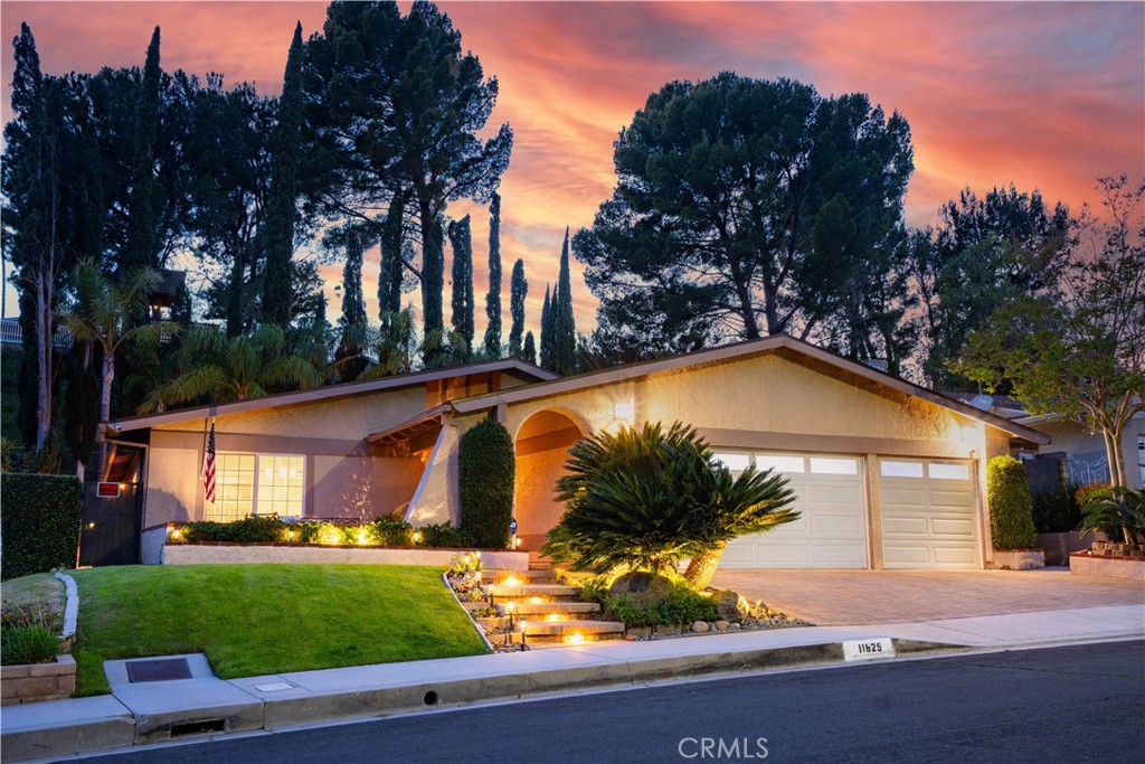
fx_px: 1113
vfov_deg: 37.9
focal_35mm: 35
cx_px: 572
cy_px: 382
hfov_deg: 54.4
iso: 100
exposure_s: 13
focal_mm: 35
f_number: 10
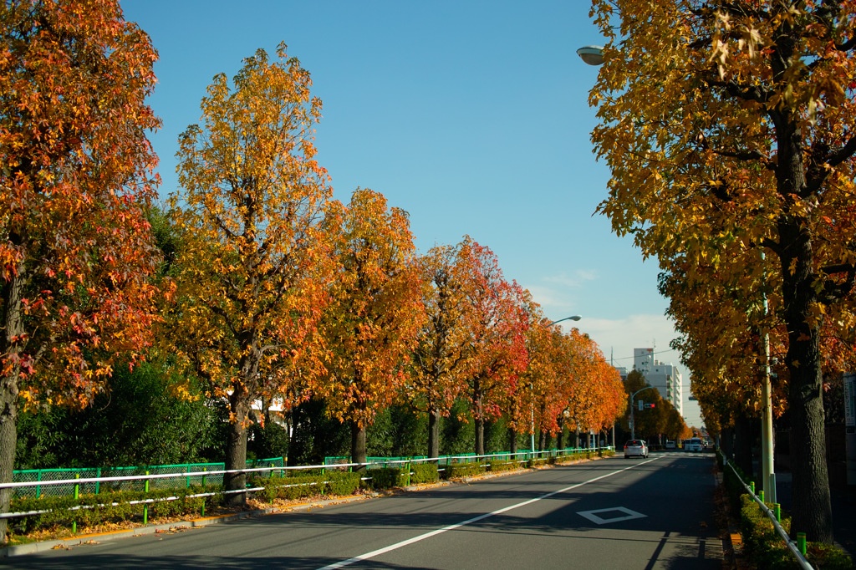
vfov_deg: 32.6
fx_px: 975
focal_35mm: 41
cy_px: 285
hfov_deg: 47.4
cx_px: 428
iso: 100
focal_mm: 24.2
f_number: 2.8
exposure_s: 1/1000
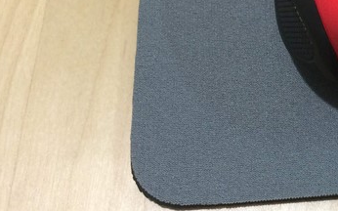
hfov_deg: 27.0
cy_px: 21
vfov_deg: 18.0
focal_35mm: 71
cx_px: 356
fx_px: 654
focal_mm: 4.15
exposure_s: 1/30
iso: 125
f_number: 2.2
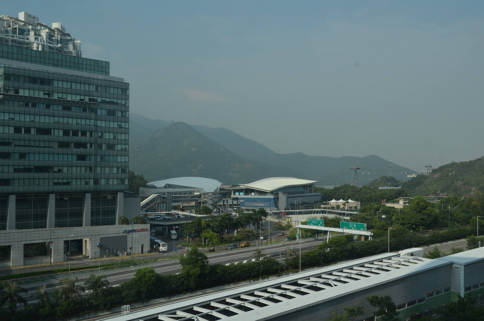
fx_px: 483
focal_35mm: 36
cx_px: 242
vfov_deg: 36.7
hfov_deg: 53.2
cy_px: 160
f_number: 7.1
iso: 200
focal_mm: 24
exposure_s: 1/200
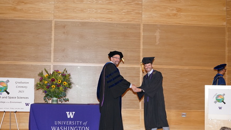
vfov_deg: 20.7
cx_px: 115
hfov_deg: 36.0
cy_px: 68
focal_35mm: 58
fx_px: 355
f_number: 4.5
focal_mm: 51
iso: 1600
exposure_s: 1/80
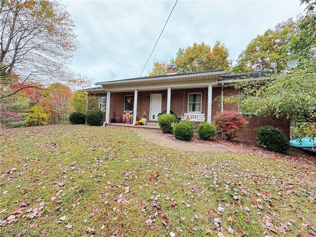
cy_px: 118
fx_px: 128
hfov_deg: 102.1
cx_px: 158
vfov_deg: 85.7
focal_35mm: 14
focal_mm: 2.22
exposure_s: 1/99
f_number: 2.2
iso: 160
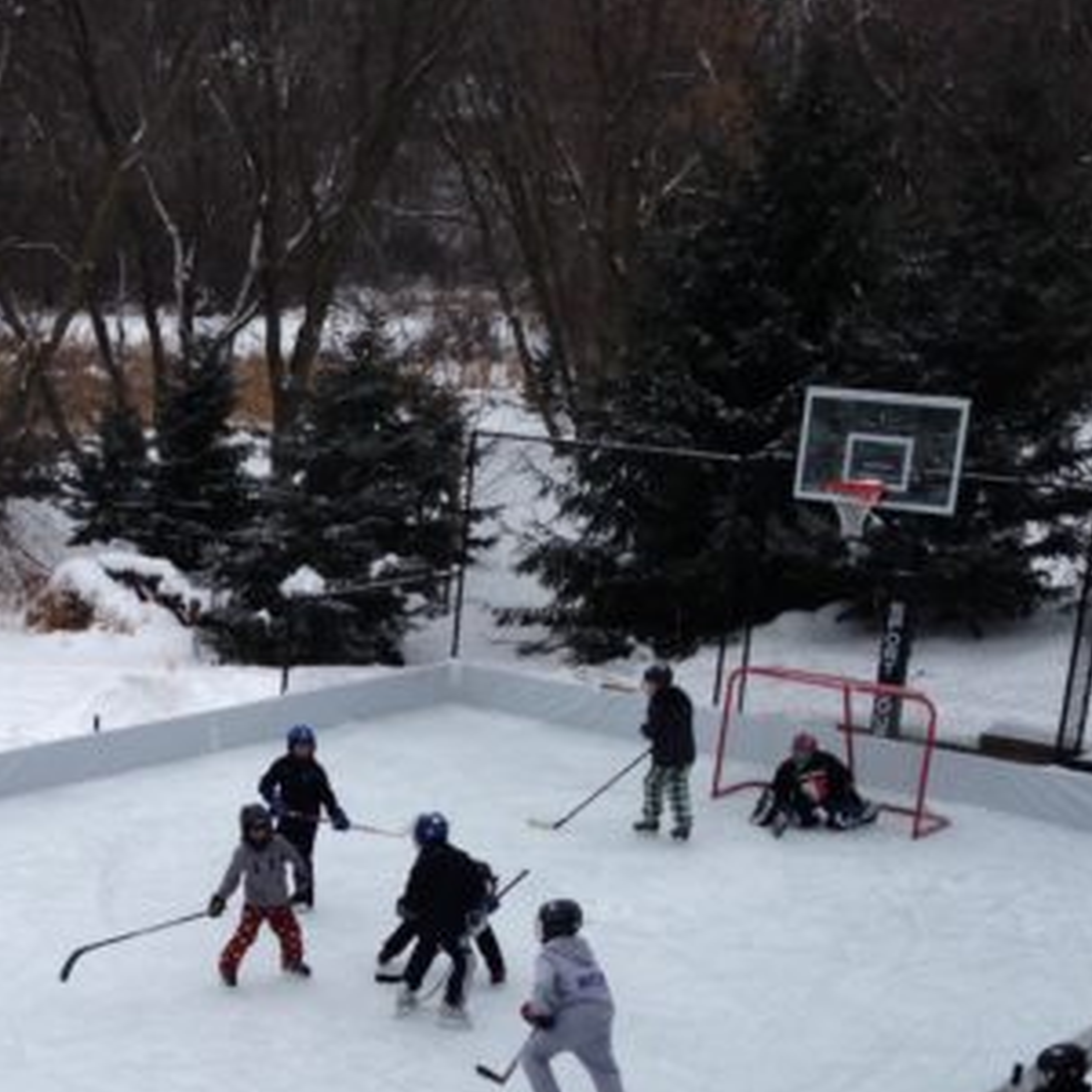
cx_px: 171
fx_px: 2498
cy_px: 950
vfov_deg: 24.1
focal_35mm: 70
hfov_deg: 24.2
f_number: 2.4
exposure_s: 1/1115
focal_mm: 4.12
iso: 50
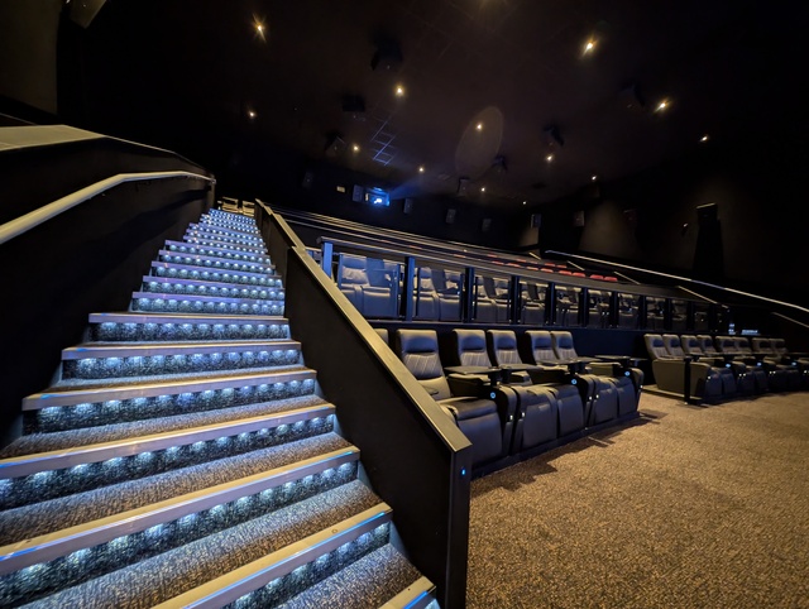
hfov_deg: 110.5
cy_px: 304
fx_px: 281
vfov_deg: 94.6
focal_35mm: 12
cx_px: 404
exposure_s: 1/5.68
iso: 542
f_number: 1.95
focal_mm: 2.23
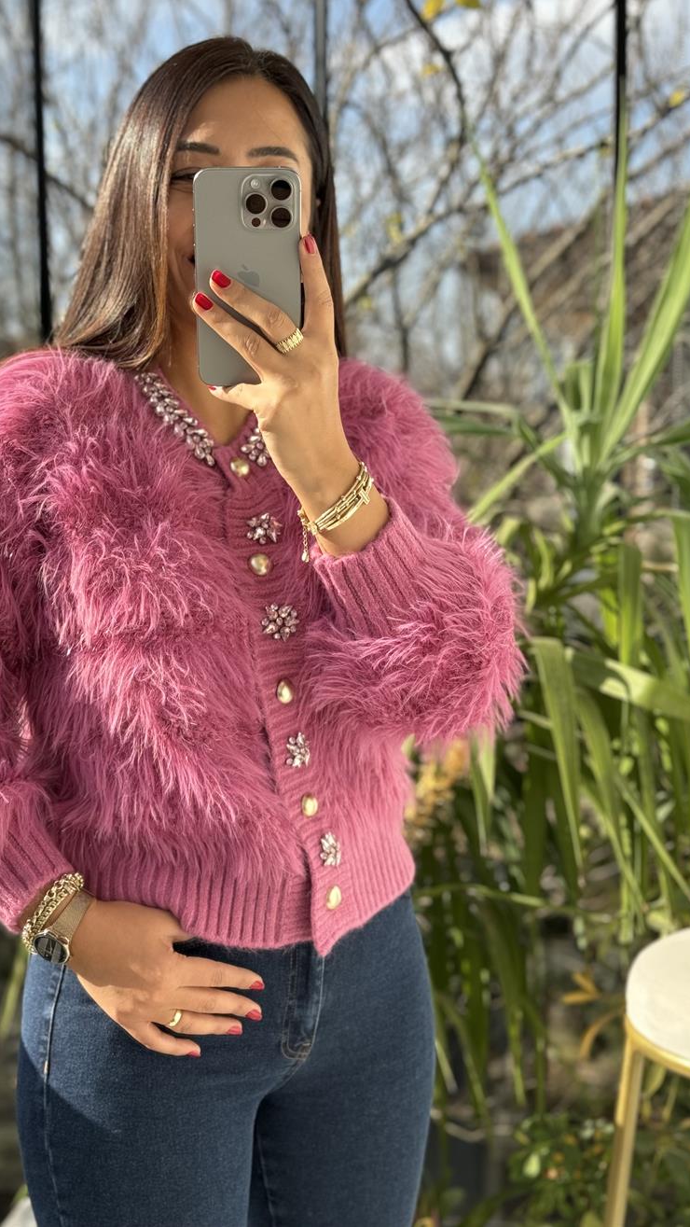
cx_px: 241
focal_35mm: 53
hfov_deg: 22.6
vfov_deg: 39.2
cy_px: 606
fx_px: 1723
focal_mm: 6.76
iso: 64
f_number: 1.78
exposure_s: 1/598
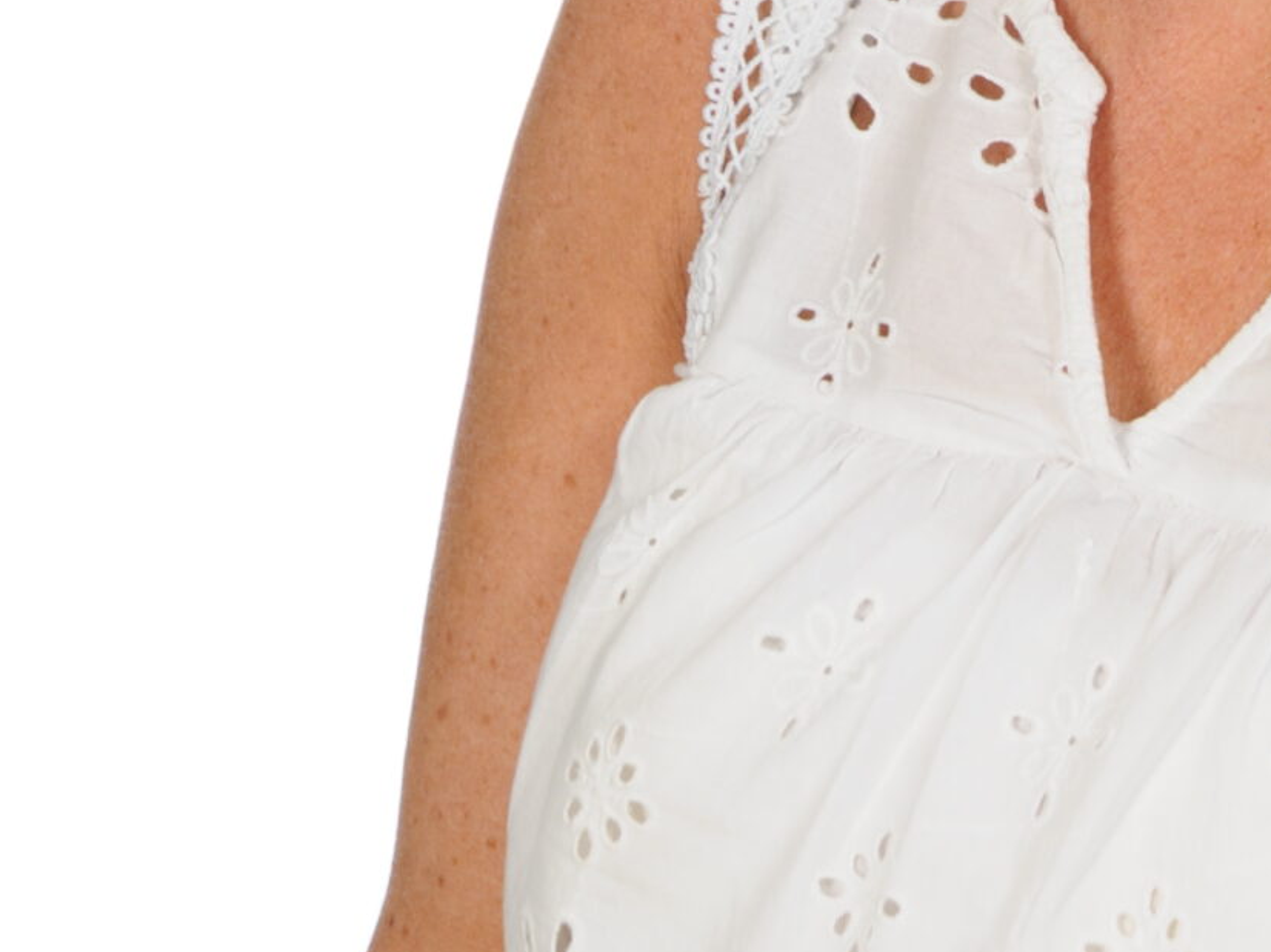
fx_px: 14756
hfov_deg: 4.9
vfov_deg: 3.7
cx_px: 1268
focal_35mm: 402
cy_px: -341
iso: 200
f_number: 11
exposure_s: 1/160
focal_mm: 90
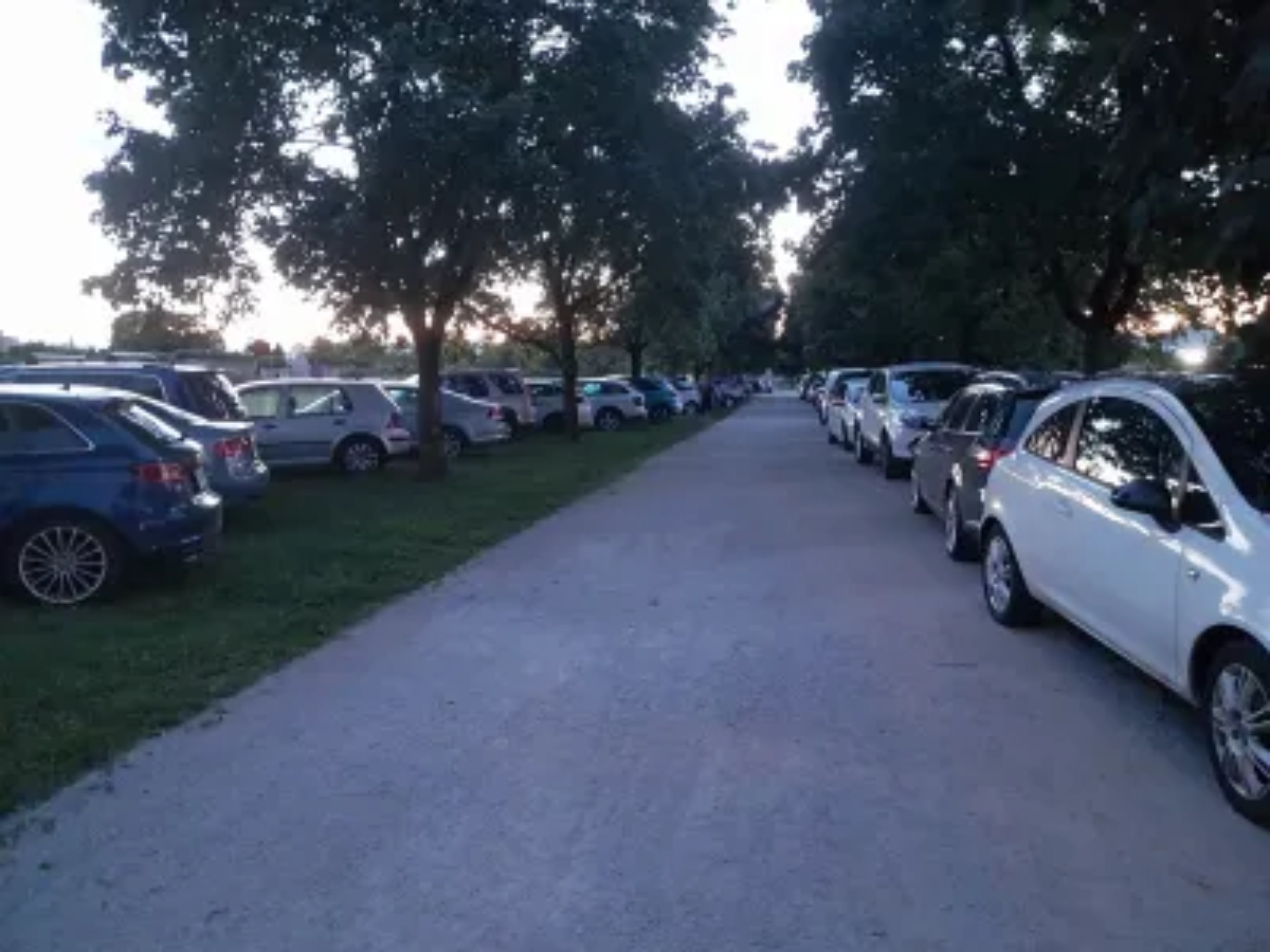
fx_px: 954
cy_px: 476
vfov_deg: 53.1
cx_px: 635
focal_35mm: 26
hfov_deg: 67.3
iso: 1600
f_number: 1.8
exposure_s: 1/4
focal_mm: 4
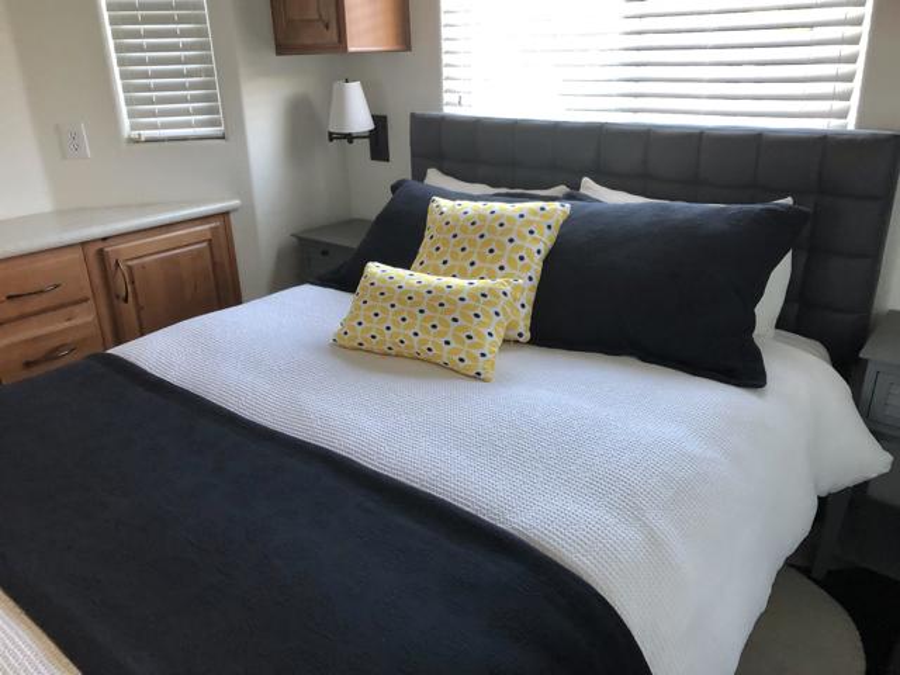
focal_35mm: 28
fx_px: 728
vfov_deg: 49.7
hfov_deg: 63.4
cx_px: 450
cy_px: 338
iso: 80
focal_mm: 4
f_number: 1.8
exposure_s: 1/15
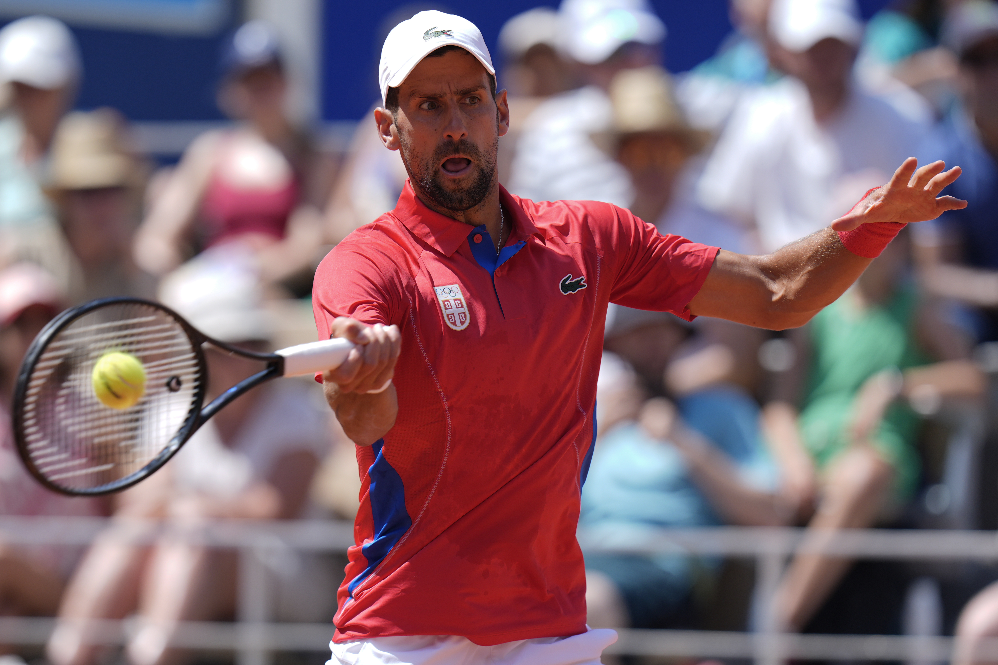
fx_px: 11088
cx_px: 499
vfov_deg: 3.4
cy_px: 332
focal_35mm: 400
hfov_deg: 5.2
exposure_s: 1/2000
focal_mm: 400
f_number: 3.5
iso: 200
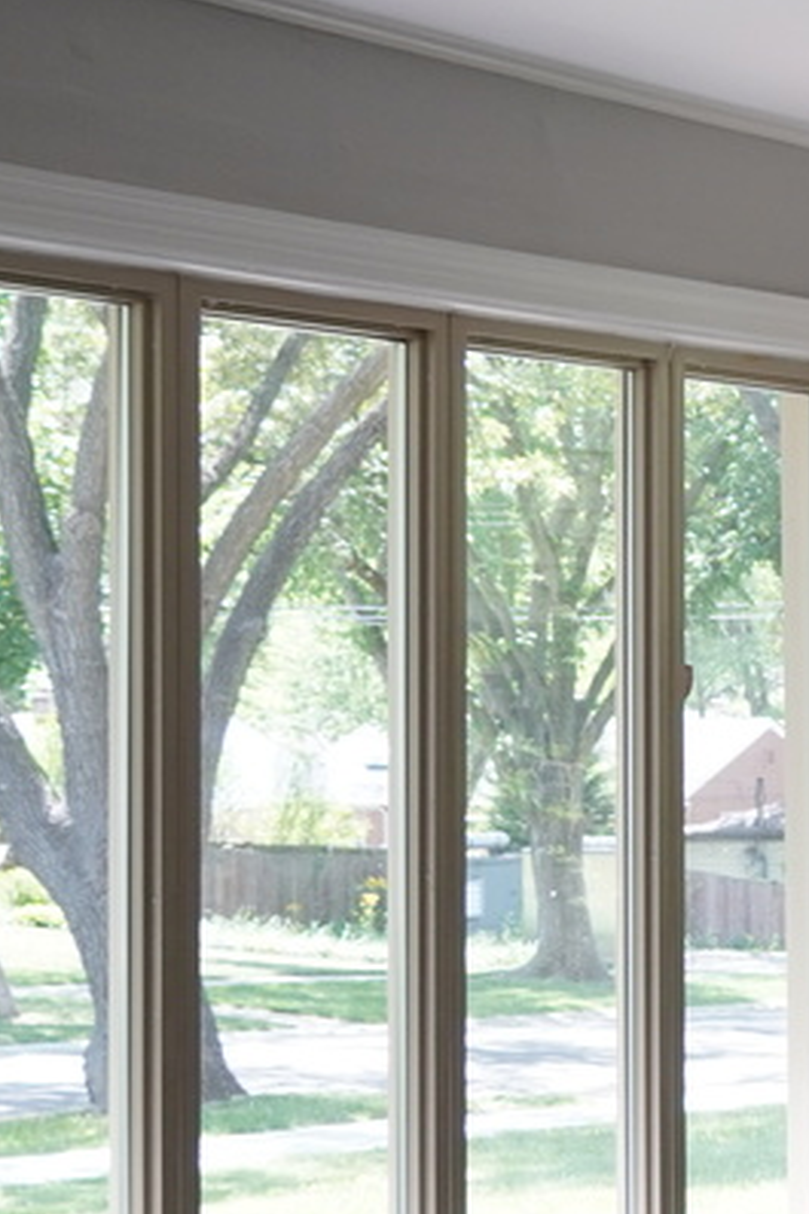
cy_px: 677
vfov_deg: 18.6
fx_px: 3711
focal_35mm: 110
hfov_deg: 10.9
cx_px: 1810
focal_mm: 18
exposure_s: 1/160
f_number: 4
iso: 320
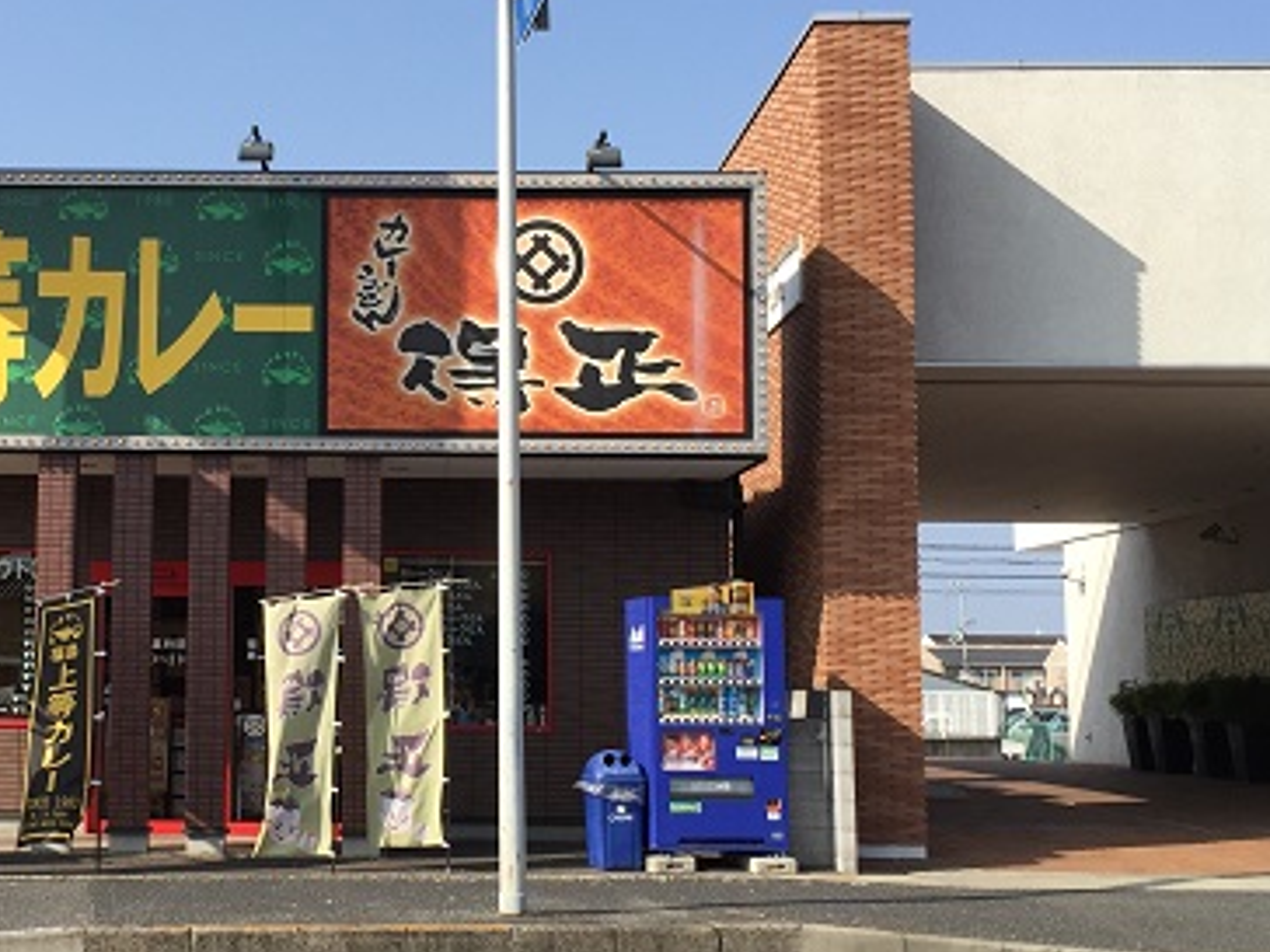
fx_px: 1908
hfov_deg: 36.0
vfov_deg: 28.0
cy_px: 509
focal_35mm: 52
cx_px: 323
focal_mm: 4.15
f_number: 2.2
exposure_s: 1/1464
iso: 32
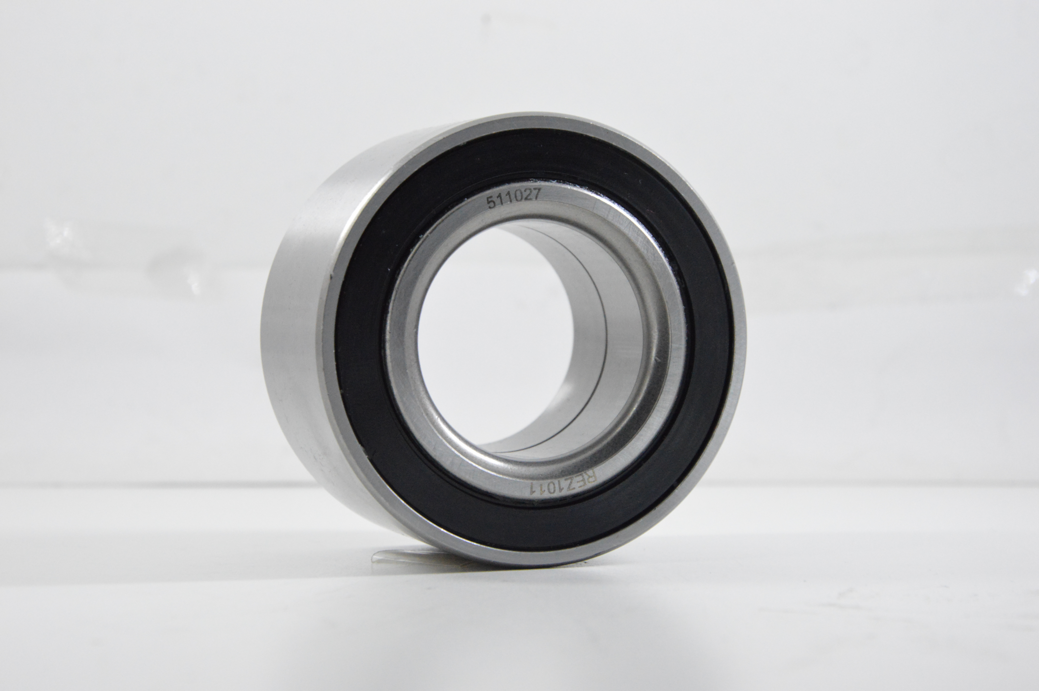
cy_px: 346
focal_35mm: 93
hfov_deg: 21.9
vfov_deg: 14.7
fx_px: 2682
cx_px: 520
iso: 3200
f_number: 8
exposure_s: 1/100
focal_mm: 62
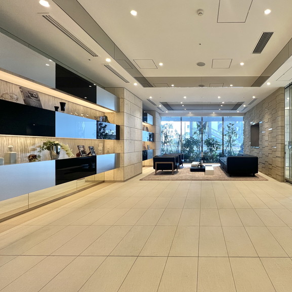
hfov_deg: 83.3
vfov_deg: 87.4
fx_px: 153
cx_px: 203
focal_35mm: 16
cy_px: 144
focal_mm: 1.57
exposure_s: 1/100
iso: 160
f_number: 1.8
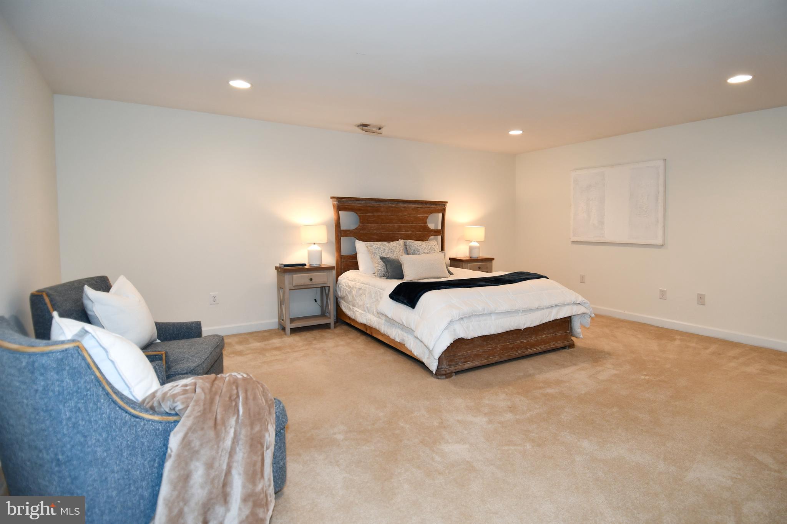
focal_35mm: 18
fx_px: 393
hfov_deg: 90.0
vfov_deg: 67.4
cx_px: 394
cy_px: 262
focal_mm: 12
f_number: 4
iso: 400
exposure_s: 1/60
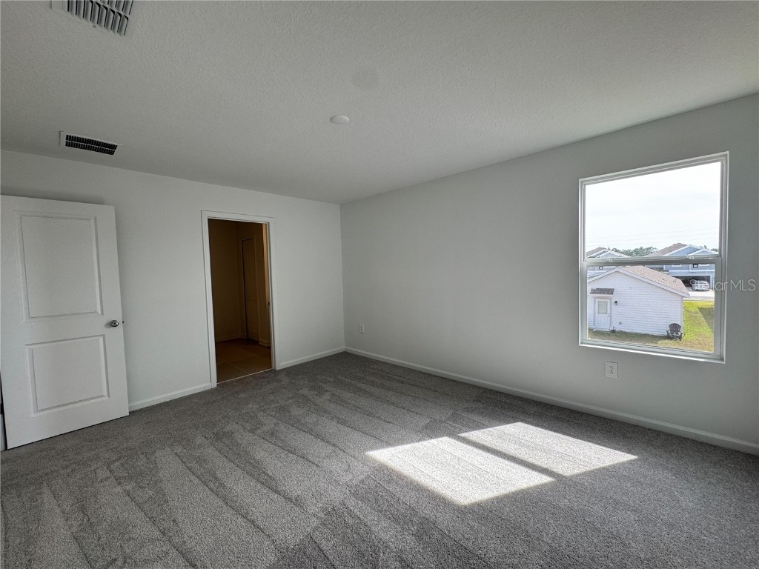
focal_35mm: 14
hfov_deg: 102.1
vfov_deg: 85.7
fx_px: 307
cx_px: 380
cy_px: 284
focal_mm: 2.22
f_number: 2.2
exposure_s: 1/120
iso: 64
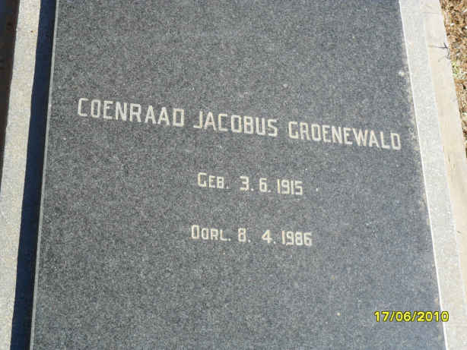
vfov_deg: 28.1
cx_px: 234
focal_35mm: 52
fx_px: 702
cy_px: 175
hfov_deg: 36.8
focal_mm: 9.3
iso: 100
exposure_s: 1/250
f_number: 5
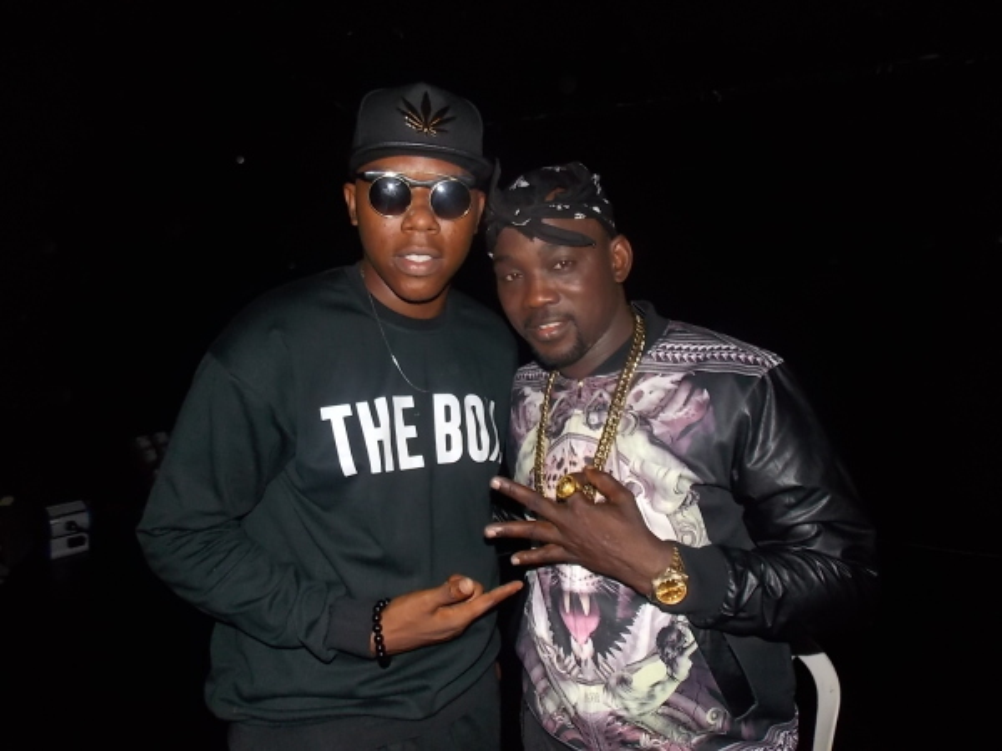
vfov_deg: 58.9
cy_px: 376
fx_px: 666
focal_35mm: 23
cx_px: 501
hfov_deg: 73.9
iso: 200
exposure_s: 1/30
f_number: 3.1
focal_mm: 4
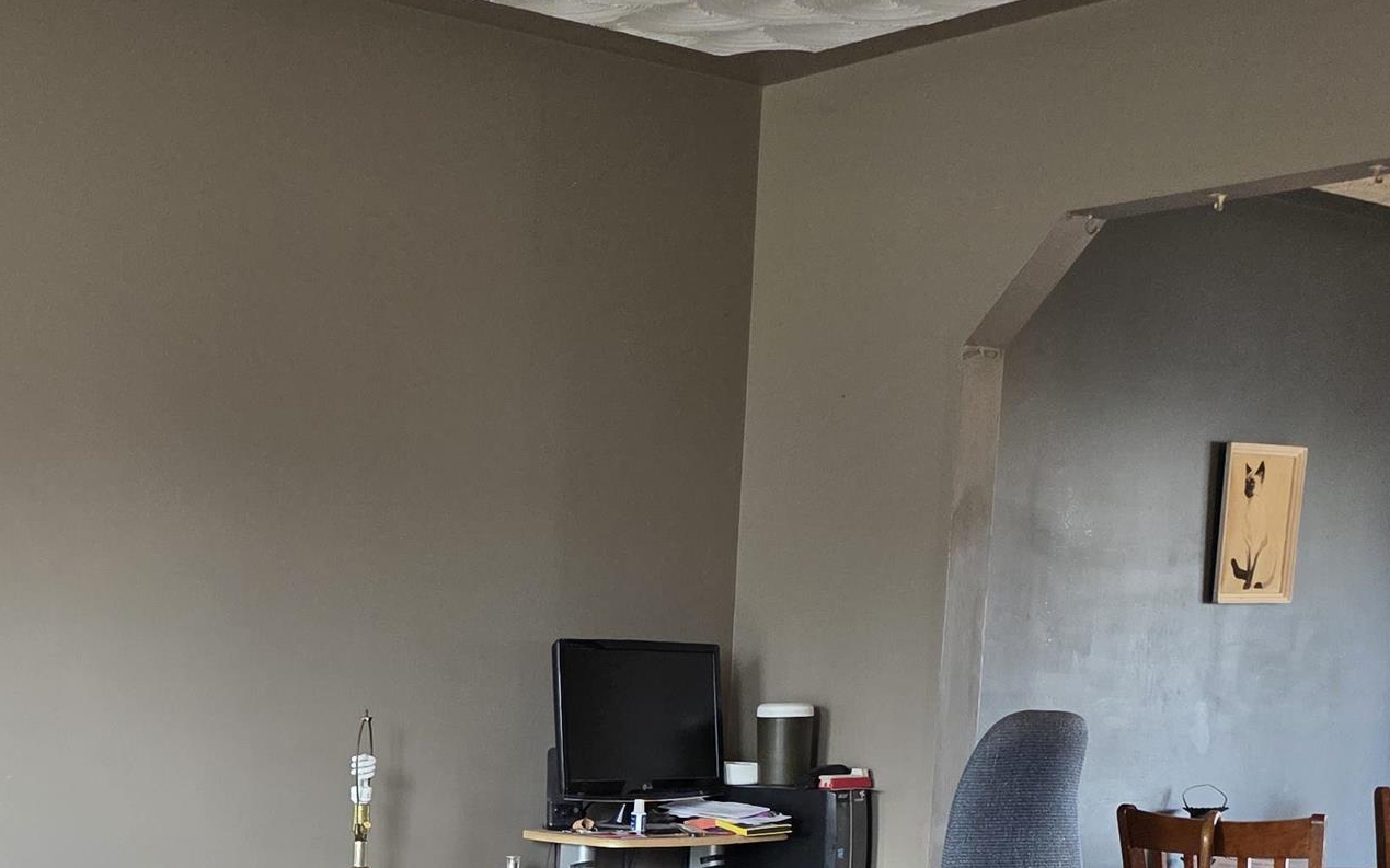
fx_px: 2235
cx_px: 311
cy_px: 994
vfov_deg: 20.8
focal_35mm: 59
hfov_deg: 33.7
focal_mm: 6.3
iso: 200
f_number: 1.7
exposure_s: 1/120
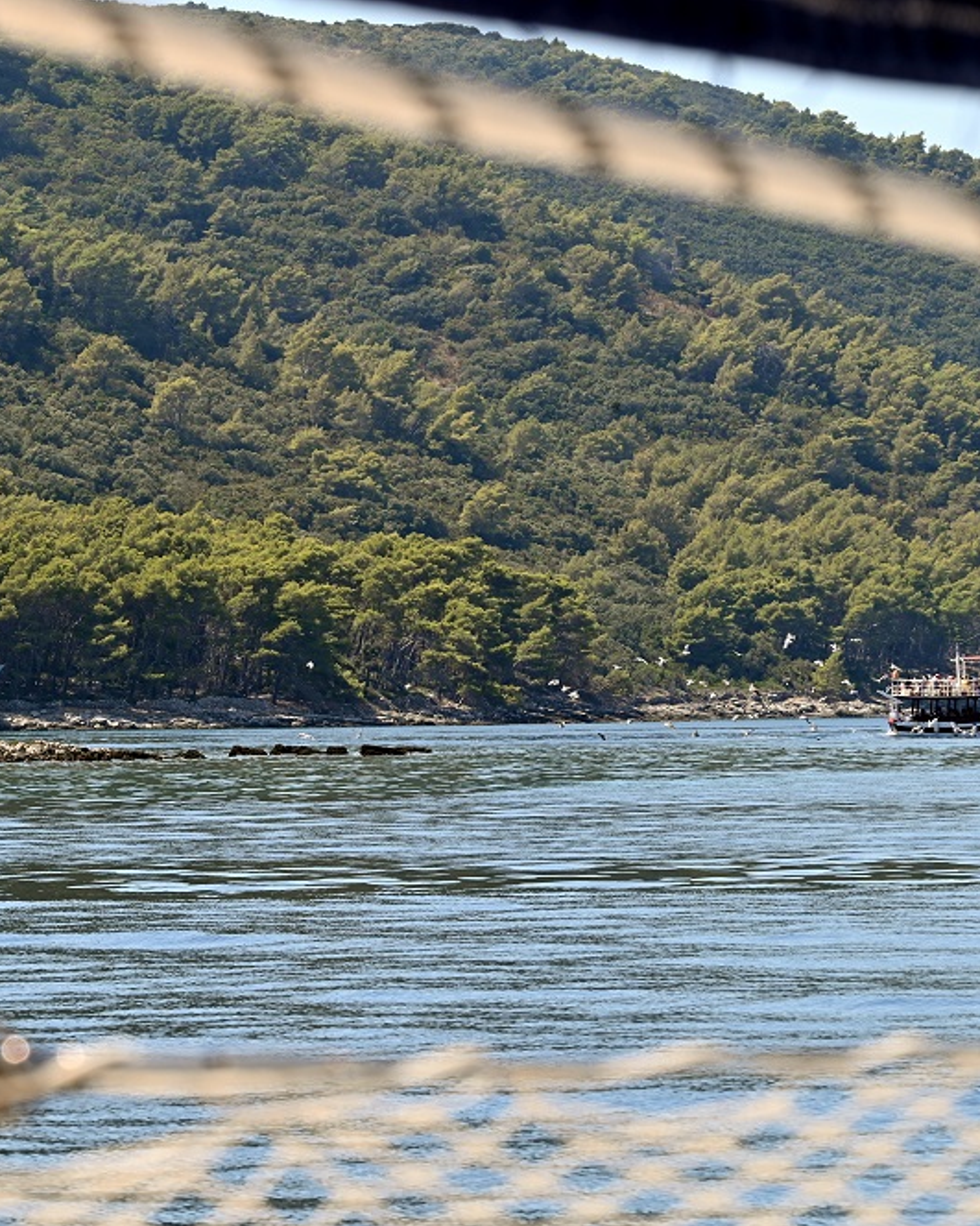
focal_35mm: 198
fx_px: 7180
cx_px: 439
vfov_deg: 9.8
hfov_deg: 7.8
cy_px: 614
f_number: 16
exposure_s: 1/160
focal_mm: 140
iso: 200
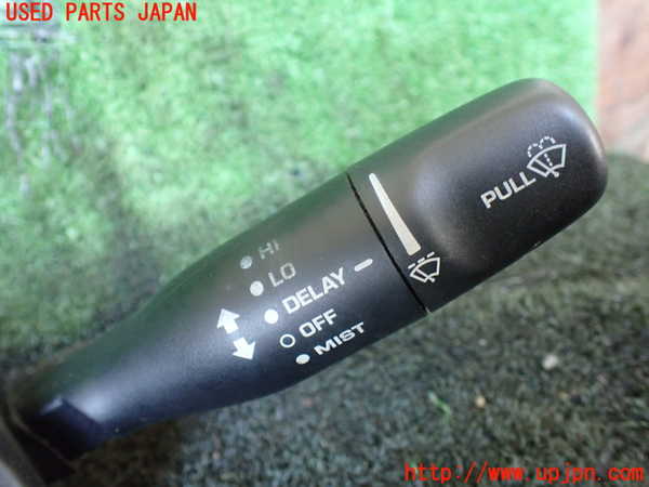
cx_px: 324
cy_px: 244
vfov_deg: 46.8
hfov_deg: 60.0
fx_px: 562
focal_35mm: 30
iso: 800
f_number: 2.3
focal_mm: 5.4
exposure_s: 1/50
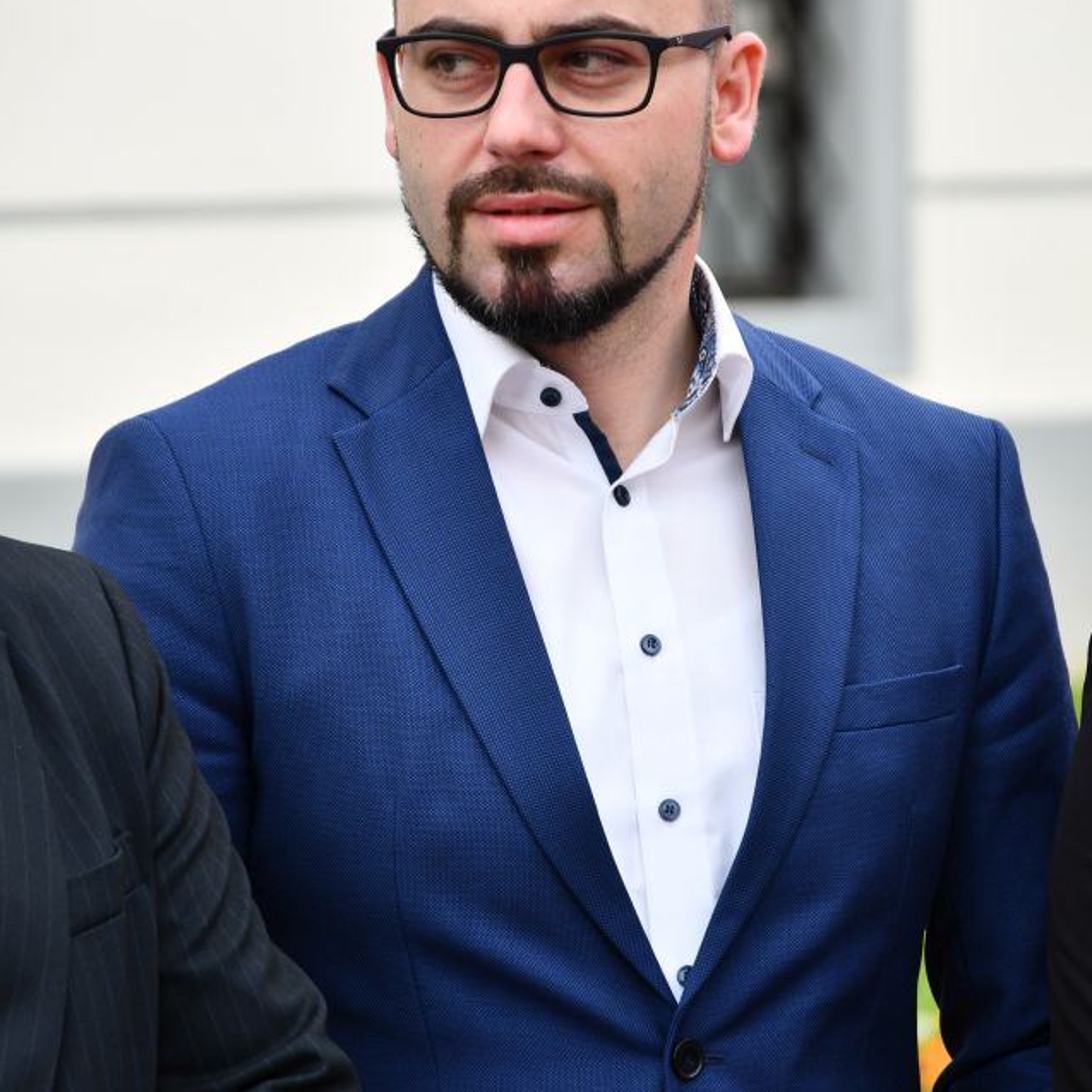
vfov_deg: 6.5
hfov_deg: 6.5
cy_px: 554
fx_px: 9601
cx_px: 545
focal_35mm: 269
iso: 560
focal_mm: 140
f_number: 5.6
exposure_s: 1/500
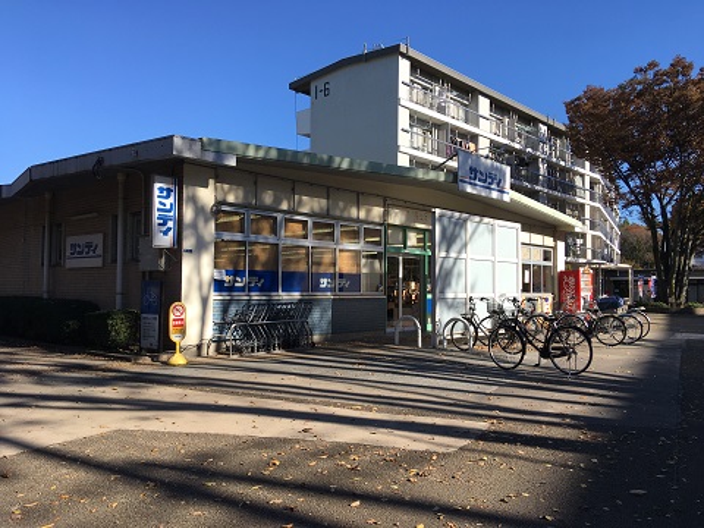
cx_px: 352
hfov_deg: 61.7
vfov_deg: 48.2
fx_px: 590
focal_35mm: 29
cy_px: 264
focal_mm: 4.15
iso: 25
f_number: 2.2
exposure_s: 1/1166
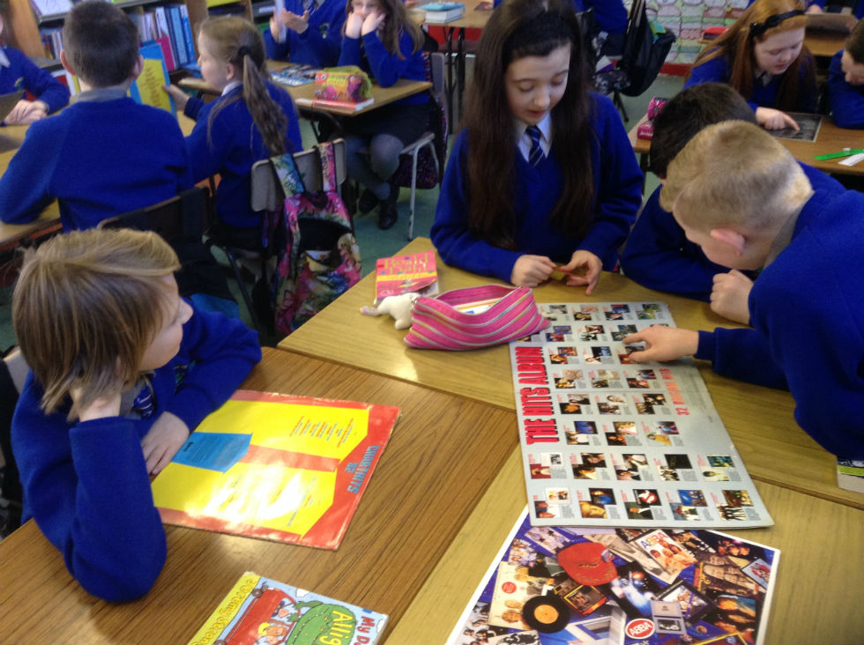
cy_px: 322
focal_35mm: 33
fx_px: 822
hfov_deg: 55.4
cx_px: 432
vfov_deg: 42.8
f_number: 2.4
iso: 100
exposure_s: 1/24
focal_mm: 3.3
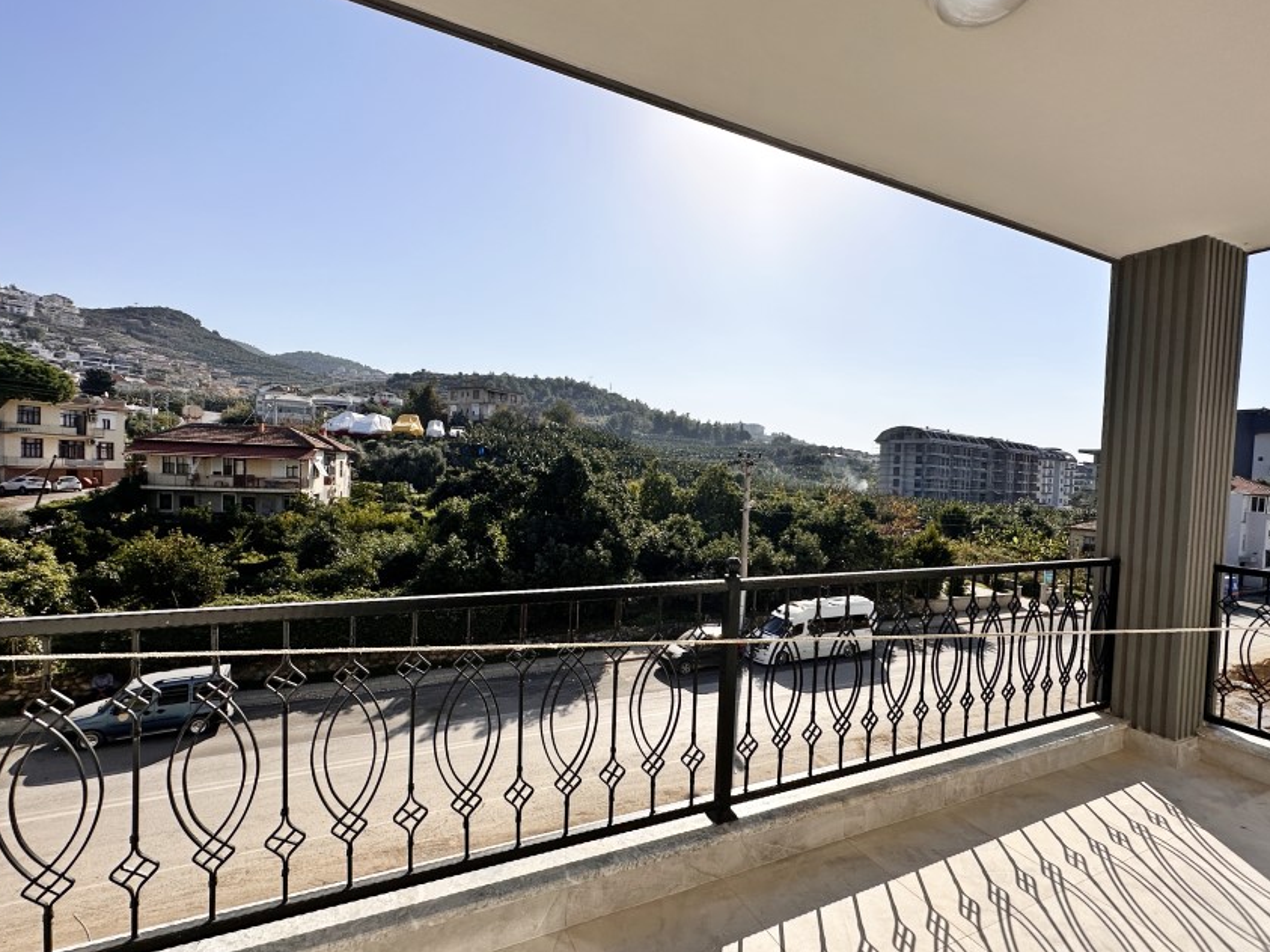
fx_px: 624
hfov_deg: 90.9
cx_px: 676
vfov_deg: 74.7
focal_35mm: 17
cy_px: 496
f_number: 2.2
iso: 50
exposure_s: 1/5051
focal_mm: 2.22
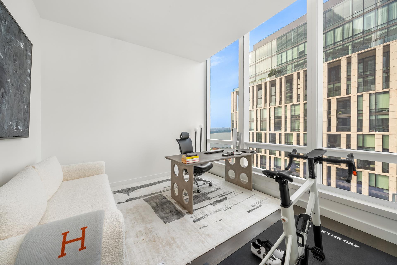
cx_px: 198
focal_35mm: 13
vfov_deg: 85.4
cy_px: 132
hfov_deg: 108.3
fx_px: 143
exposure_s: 1/20
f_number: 18
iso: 640
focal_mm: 13
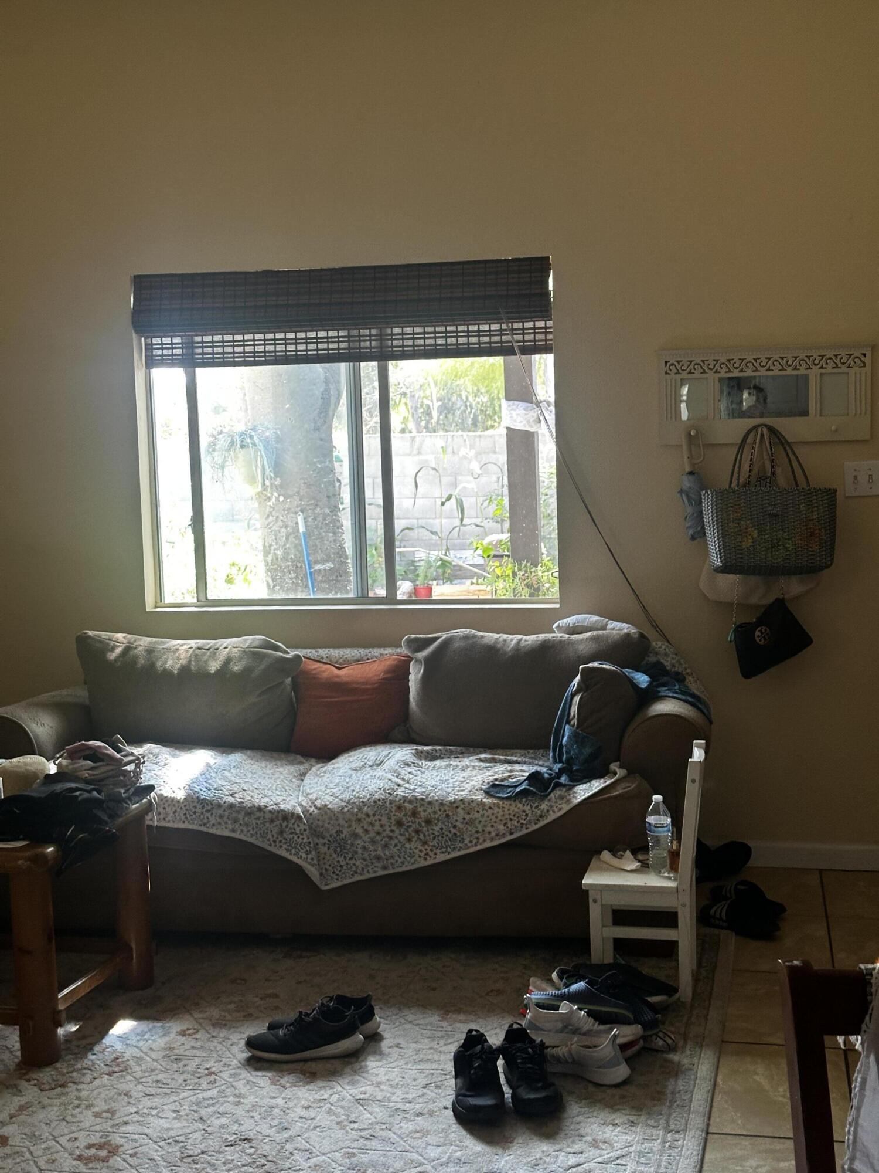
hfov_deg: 30.3
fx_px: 1625
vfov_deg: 39.7
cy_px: 586
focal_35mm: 48
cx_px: 440
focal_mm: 6.86
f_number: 1.78
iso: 160
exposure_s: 1/60
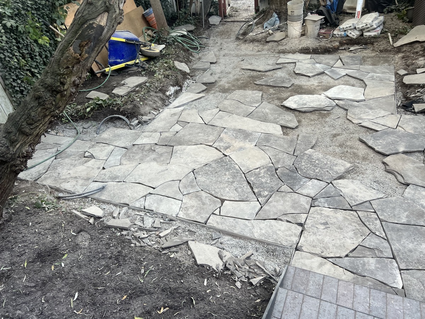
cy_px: 160
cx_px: 212
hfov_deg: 67.3
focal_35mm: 26
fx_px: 319
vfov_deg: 53.1
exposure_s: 1/121
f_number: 1.5
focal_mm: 5.7
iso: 80
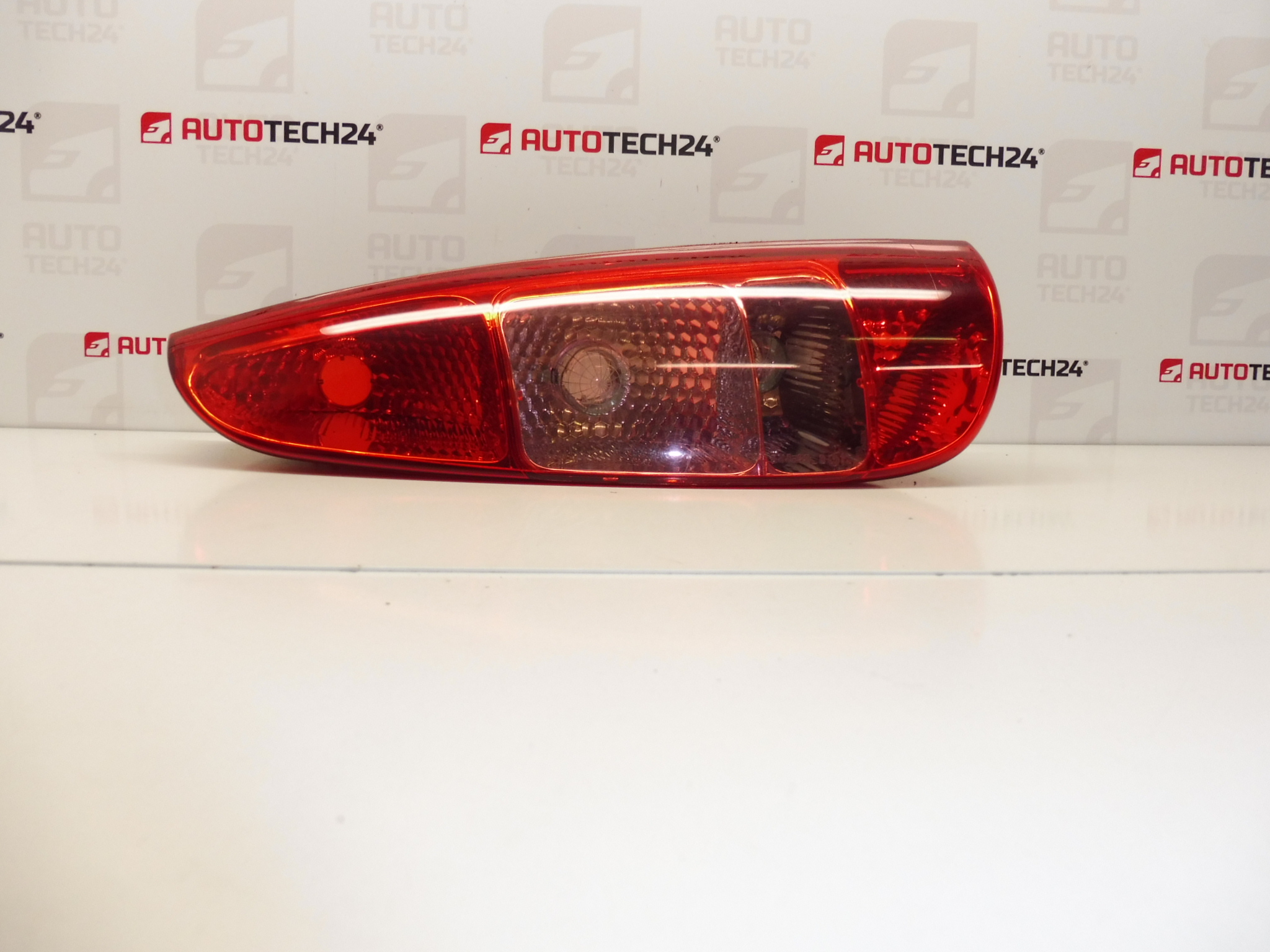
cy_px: 476
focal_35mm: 24
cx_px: 635
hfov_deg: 71.6
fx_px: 881
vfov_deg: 56.8
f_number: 3.5
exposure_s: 1/80
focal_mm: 4.3
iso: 200
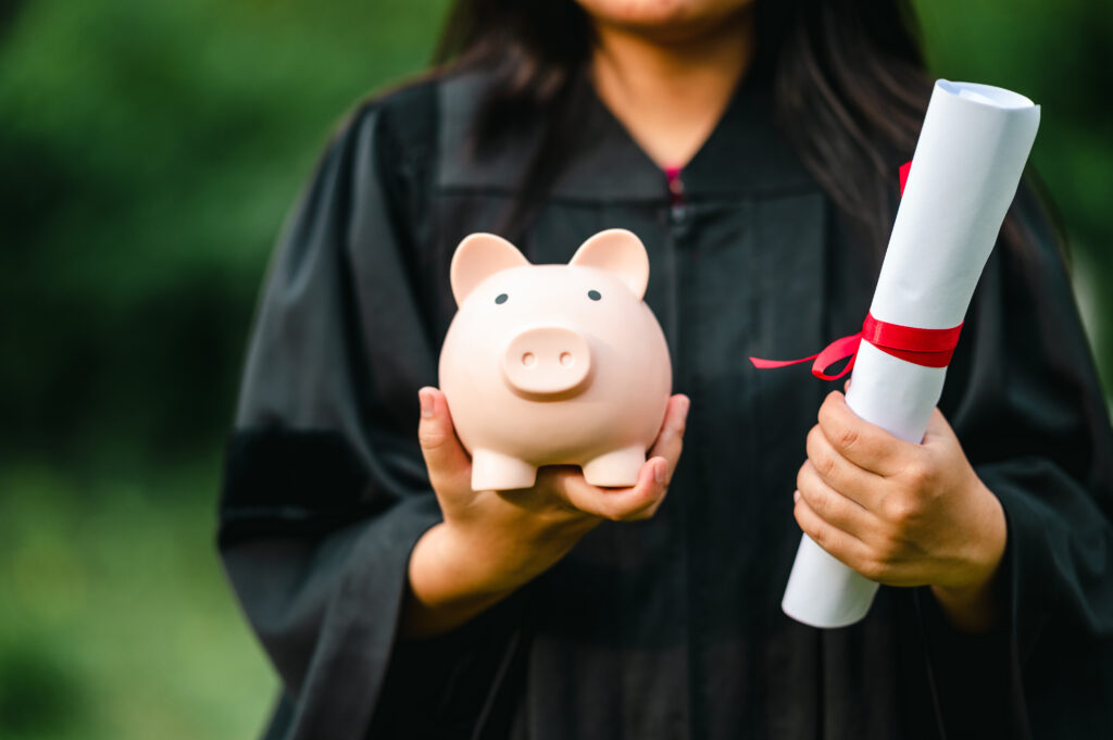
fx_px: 3244
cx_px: 556
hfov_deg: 19.5
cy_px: 370
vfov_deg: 13.0
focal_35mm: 105
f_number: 2
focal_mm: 105
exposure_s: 1/1000
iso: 200
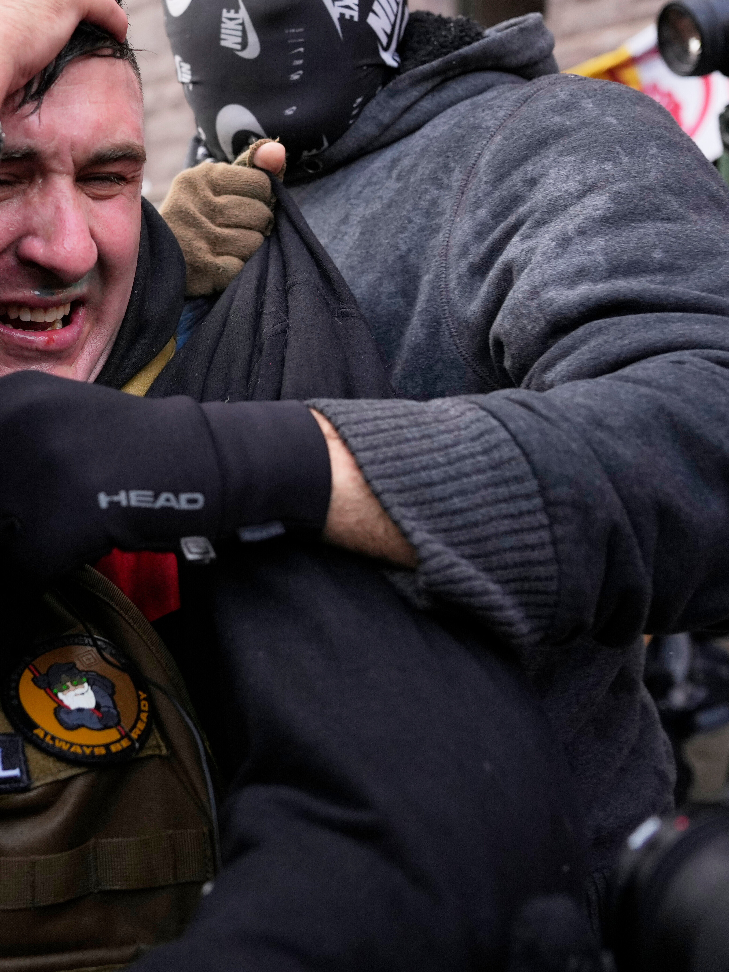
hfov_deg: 27.4
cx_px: -95
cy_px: 420
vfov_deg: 39.6
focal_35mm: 48
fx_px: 1348
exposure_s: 1/1250
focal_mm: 24
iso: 500
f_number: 2.8
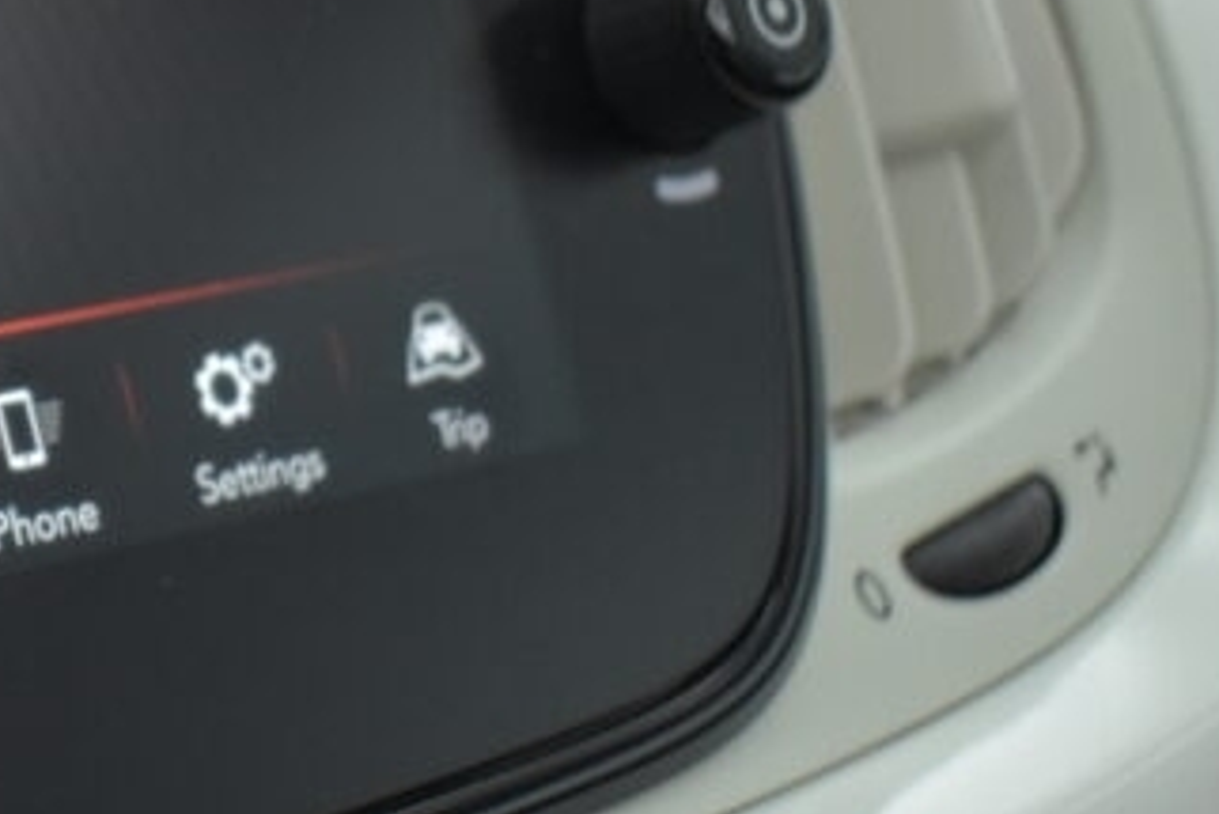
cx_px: -602
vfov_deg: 12.5
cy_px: 174
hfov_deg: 16.9
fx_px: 3712
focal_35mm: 110
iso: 1600
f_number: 3.8
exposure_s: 1/250
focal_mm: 23
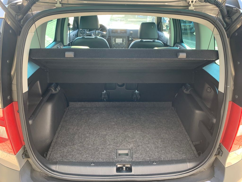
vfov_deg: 53.1
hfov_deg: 67.3
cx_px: 121
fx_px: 182
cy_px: 91
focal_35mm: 26
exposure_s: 1/114
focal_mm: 4.25
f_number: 1.8
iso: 100
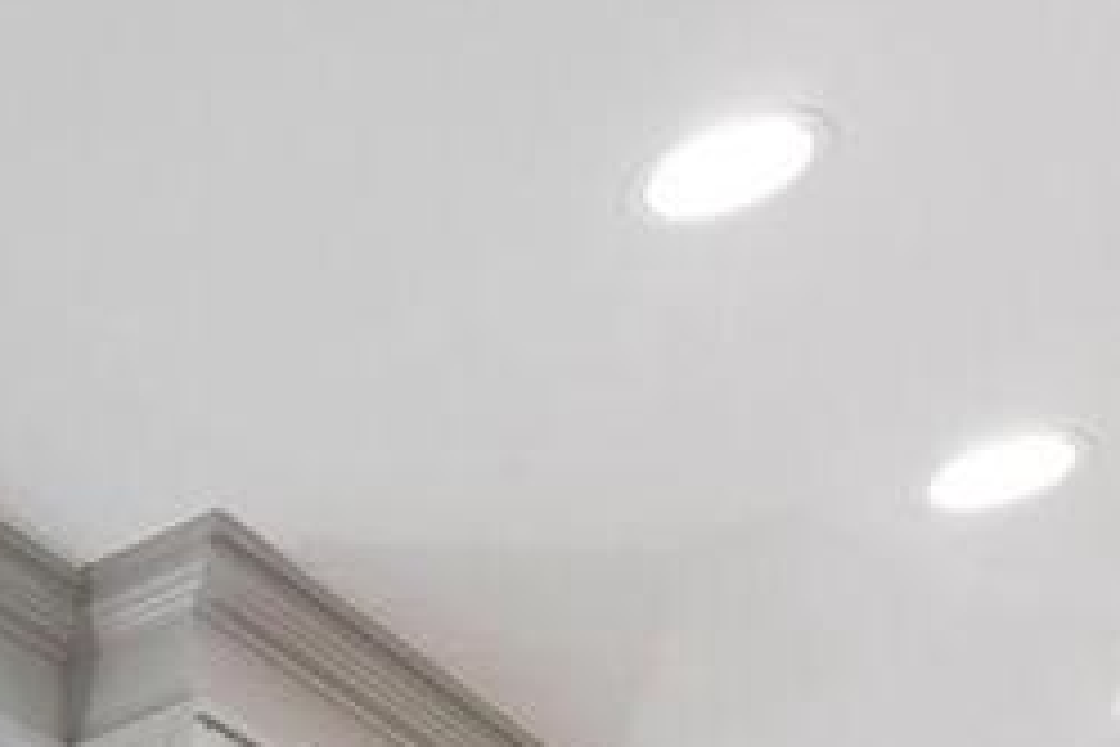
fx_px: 2520
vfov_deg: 11.7
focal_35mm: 81
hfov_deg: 18.8
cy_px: 2070
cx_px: -940
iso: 200
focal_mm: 14
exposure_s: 1/13
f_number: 9
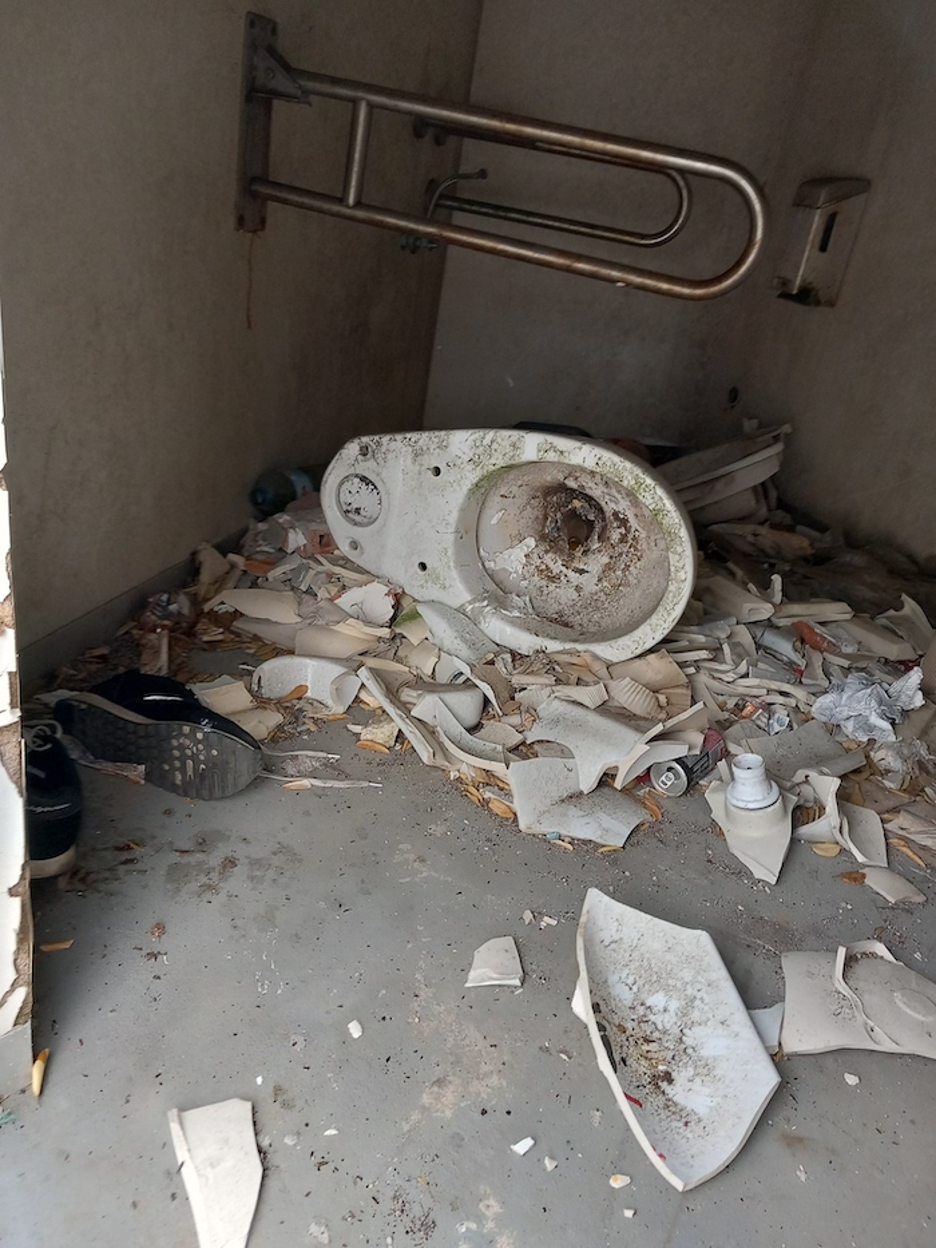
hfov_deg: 51.4
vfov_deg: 65.3
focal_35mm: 27
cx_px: 468
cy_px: 624
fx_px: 973
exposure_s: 1/50
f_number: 1.8
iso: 125
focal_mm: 4
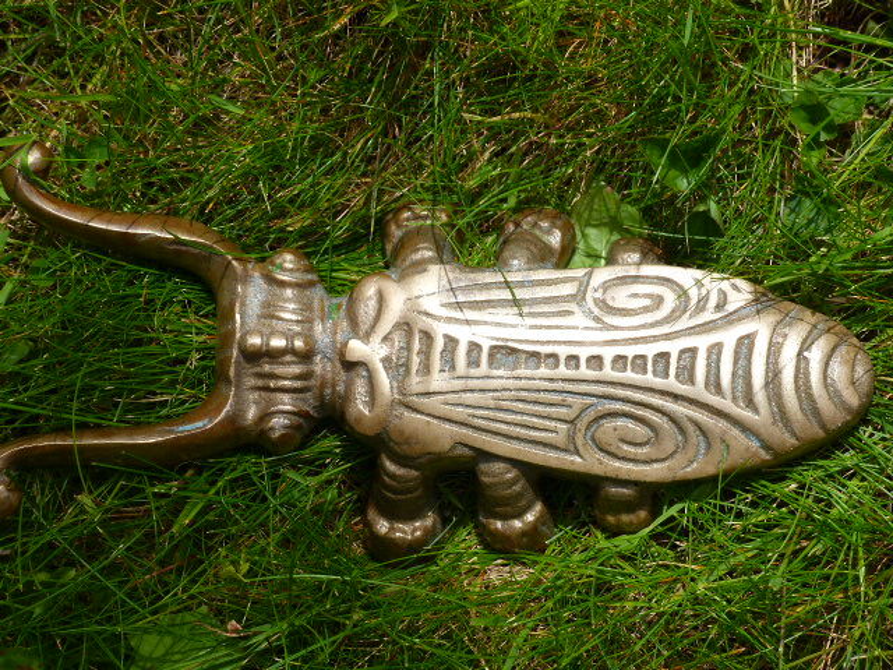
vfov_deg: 11.1
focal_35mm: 133
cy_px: 335
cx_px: 446
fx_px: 3431
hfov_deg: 14.8
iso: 100
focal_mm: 23.9
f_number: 4
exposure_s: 1/1300
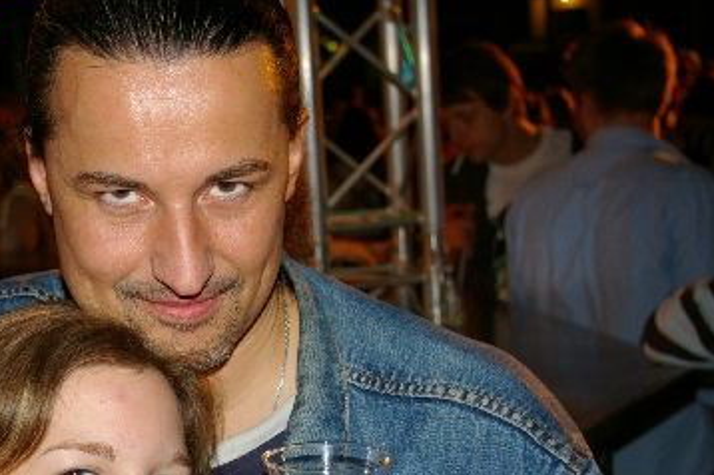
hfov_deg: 26.7
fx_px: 1466
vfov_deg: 18.2
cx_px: 120
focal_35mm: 74
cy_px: 399
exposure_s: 1/45
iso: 200
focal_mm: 26
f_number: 4
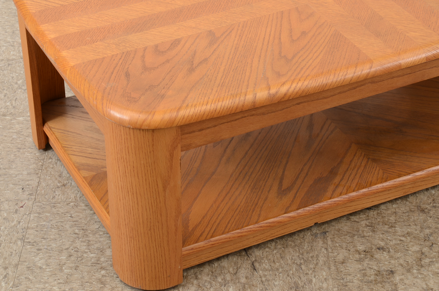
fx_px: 1059
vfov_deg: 15.6
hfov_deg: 23.4
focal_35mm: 87
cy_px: 146
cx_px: 220
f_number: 10
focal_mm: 58
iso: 125
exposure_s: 1/125
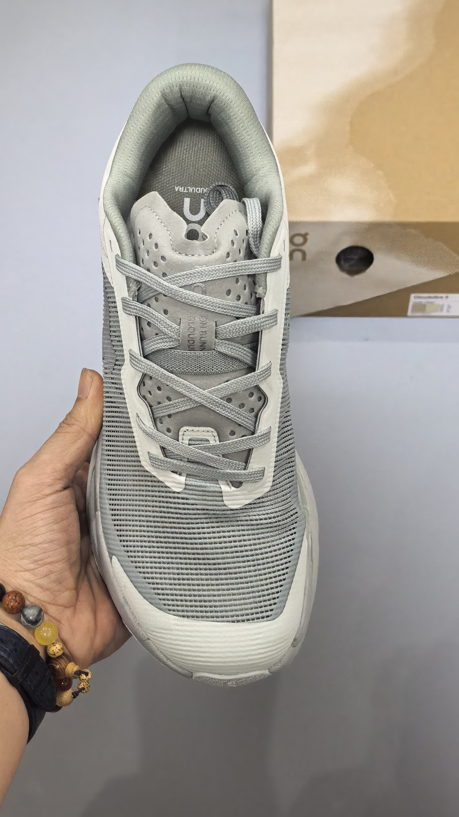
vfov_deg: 39.2
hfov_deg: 22.6
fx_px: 1147
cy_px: 411
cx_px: 185
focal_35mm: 53
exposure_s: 1/100
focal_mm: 5.75
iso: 500
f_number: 2
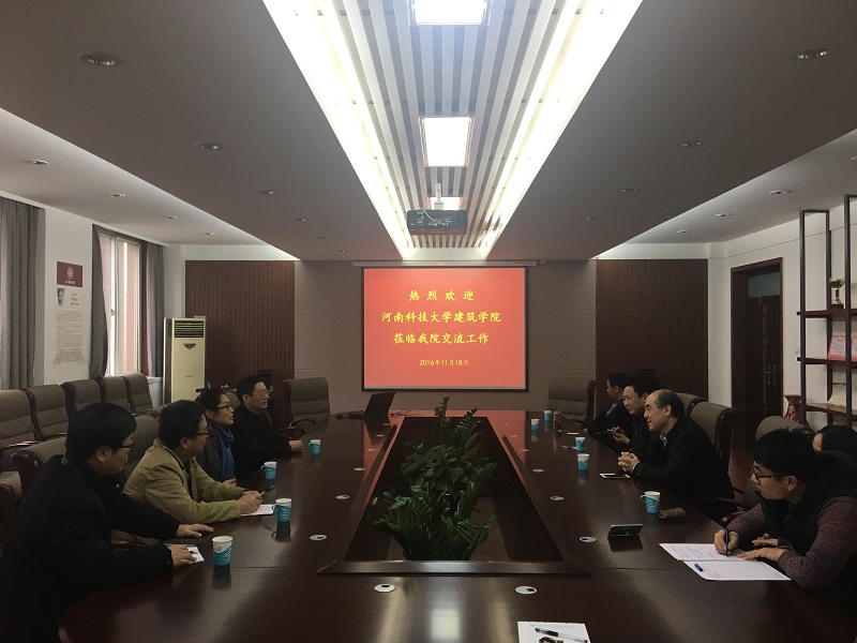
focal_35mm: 29
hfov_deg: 61.7
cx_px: 428
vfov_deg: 48.2
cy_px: 322
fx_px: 718
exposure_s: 1/33
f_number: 2.2
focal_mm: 4.15
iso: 50
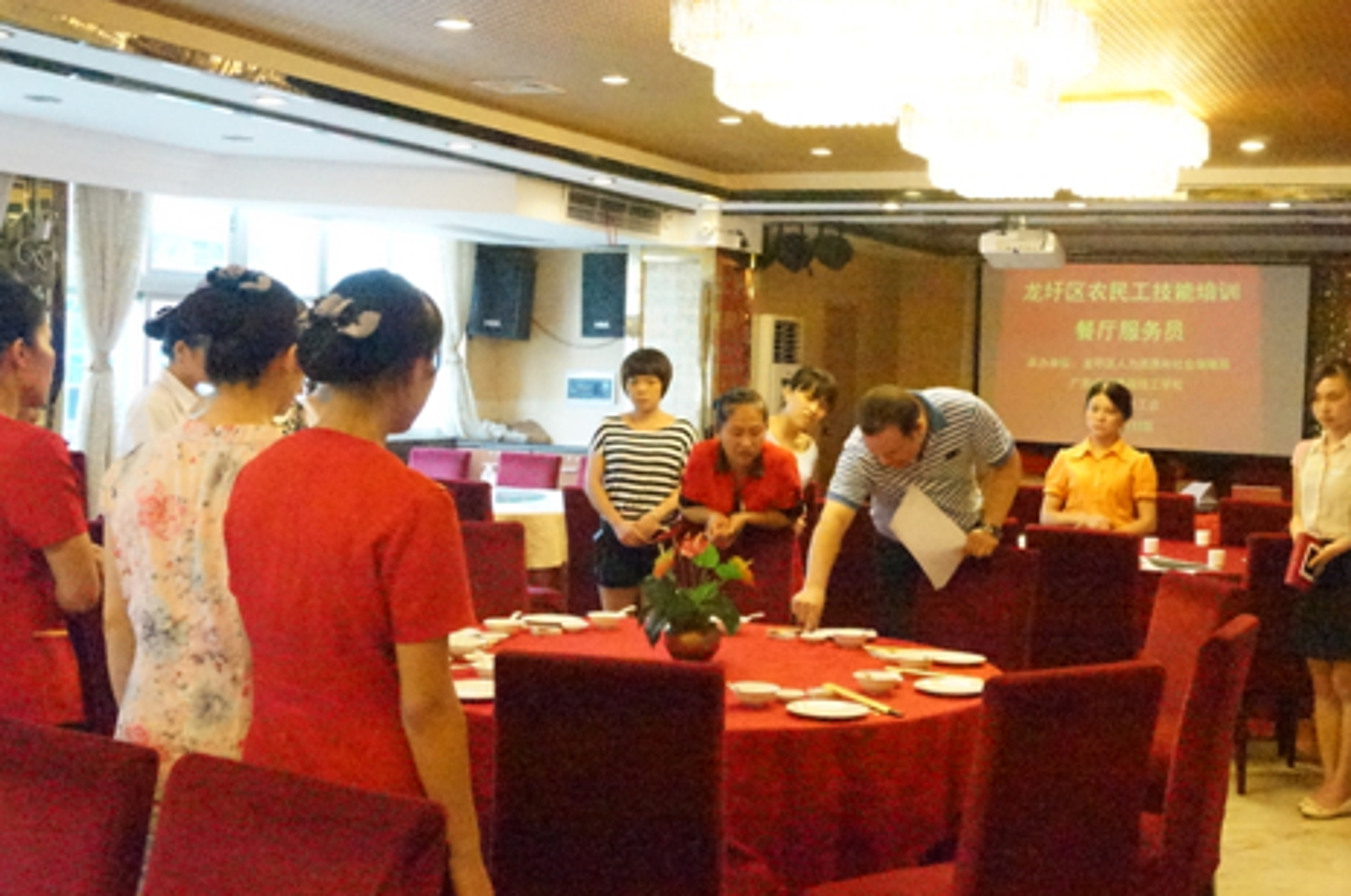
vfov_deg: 30.0
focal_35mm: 45
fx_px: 1673
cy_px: 428
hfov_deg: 43.8
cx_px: 798
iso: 25600
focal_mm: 23
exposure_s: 1/500
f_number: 7.1
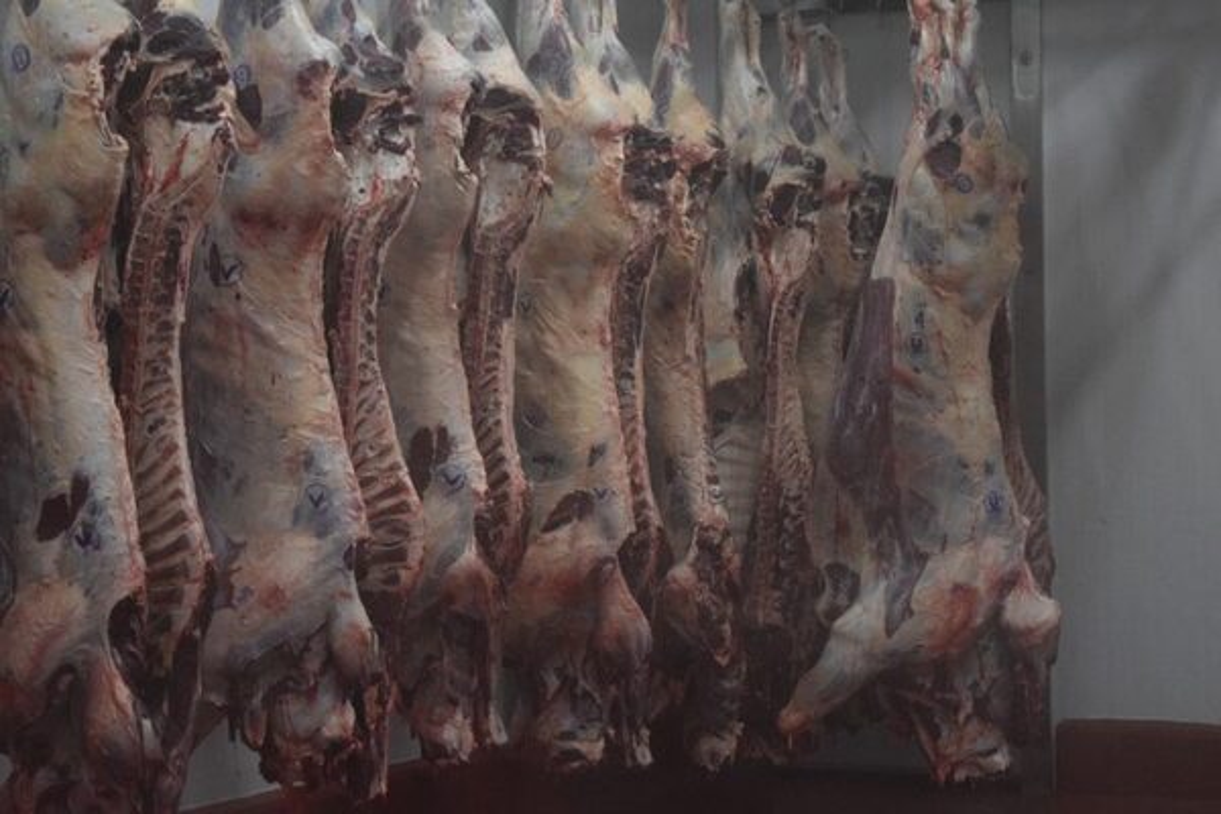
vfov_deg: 16.6
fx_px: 2798
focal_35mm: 82
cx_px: 610
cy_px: 407
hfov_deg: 24.6
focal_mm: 55
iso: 5000
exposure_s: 1/60
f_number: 5.6
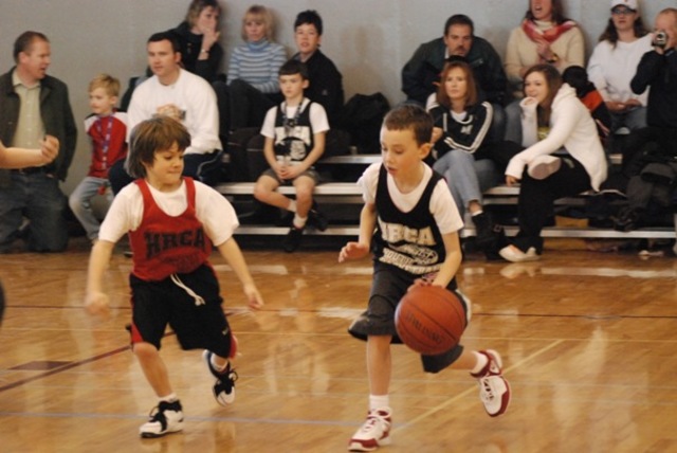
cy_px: 226
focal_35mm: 150
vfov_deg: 9.2
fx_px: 2823
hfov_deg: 13.7
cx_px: 338
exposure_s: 1/125
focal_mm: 100
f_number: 4.2
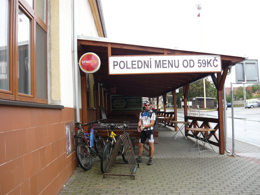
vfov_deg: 42.9
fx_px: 248
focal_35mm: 33
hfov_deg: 55.4
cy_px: 98
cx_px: 130
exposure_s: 1/100
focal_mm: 5.5
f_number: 2.8
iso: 100
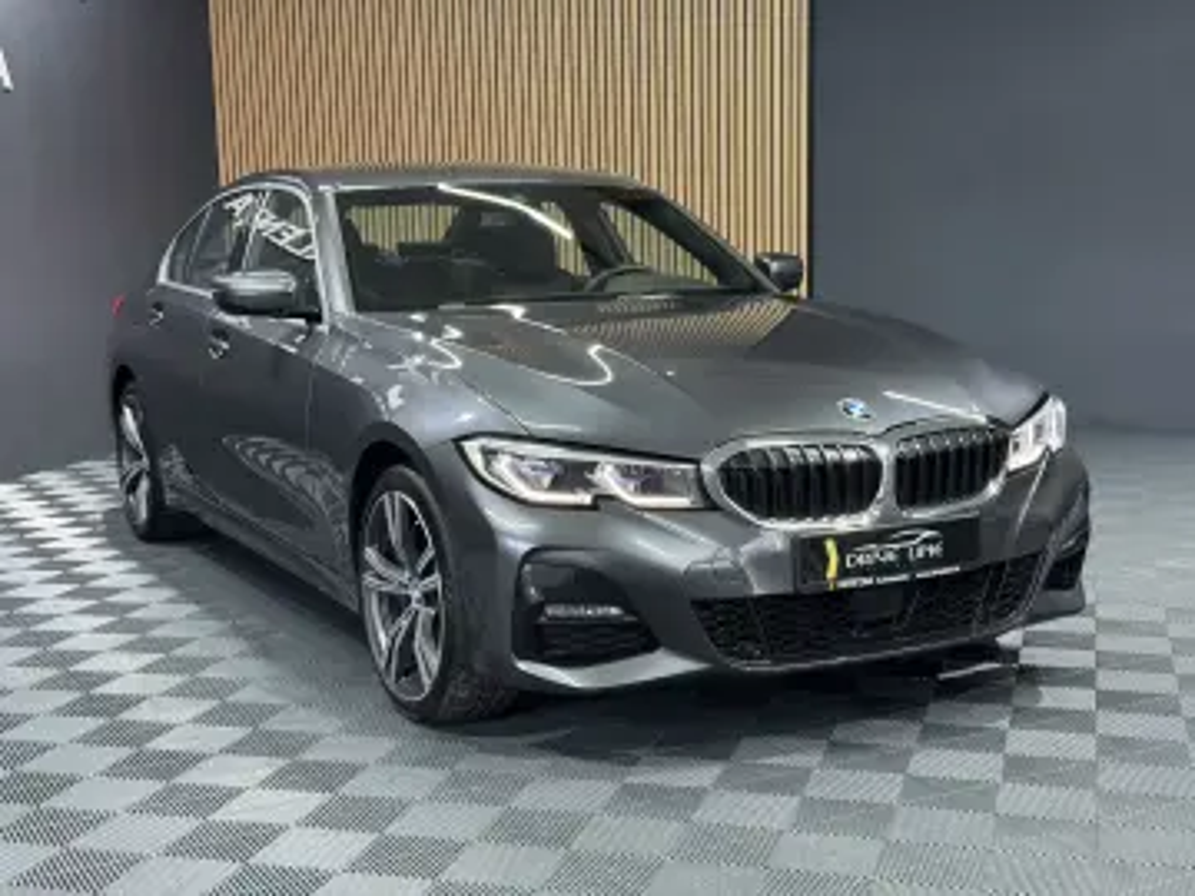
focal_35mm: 48
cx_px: 598
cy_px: 448
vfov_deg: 30.3
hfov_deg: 39.7
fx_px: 1657
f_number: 1.78
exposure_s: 1/100
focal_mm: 6.76
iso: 320
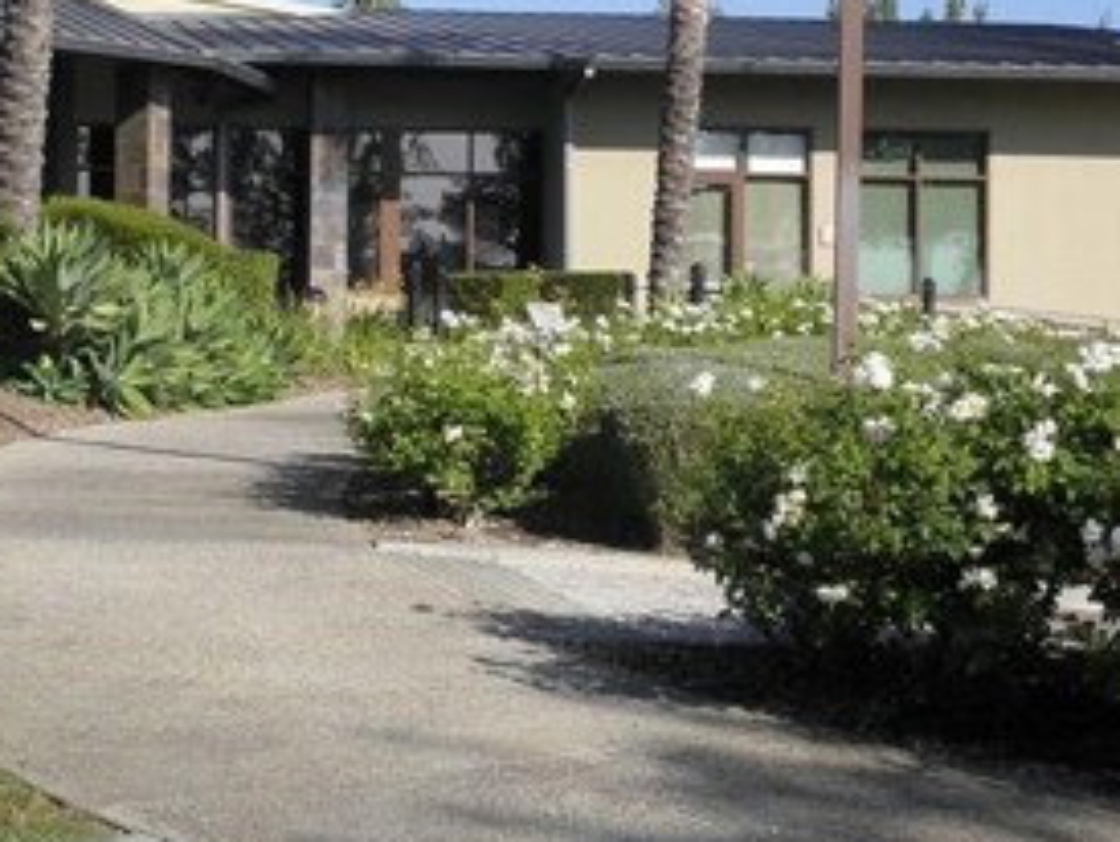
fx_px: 2720
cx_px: 200
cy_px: 311
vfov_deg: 17.6
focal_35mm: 84
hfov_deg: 22.9
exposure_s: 1/800
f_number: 3.7
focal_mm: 6.4
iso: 100
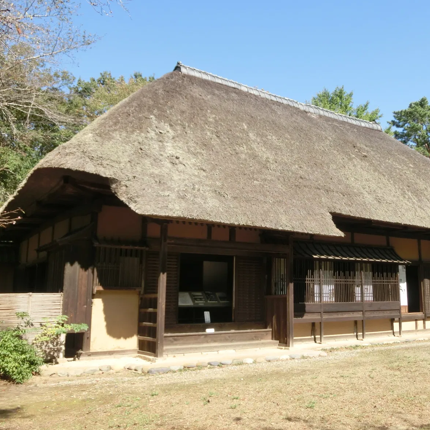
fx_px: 506
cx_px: 287
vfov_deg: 46.0
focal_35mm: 36
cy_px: 216
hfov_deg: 45.4
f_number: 3.5
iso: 80
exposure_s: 1/400
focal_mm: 5.36
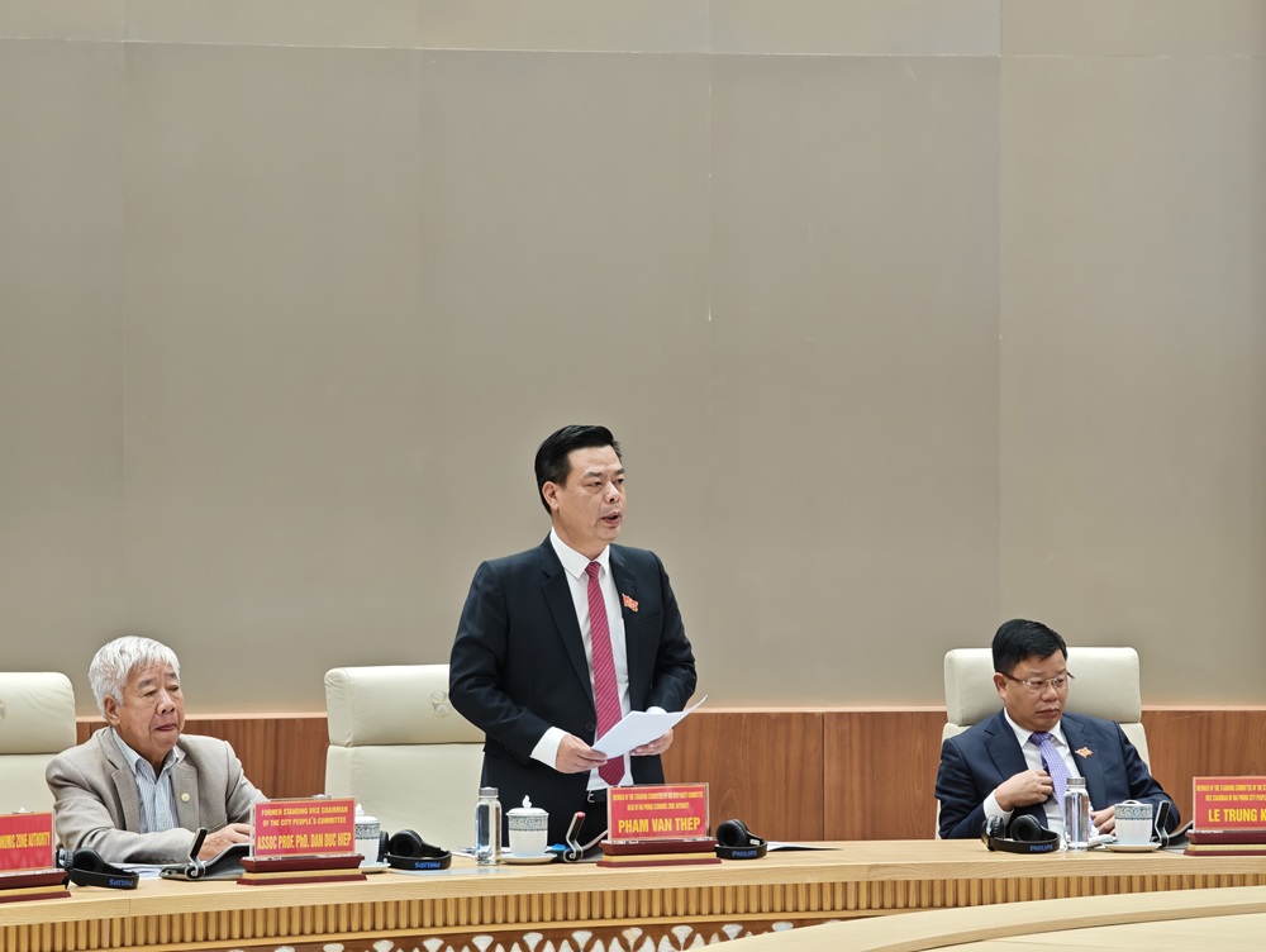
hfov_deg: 13.4
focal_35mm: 147
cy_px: 476
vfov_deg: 10.1
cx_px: 633
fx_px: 5381
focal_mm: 25.1
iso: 1250
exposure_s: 1/100
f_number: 2.6
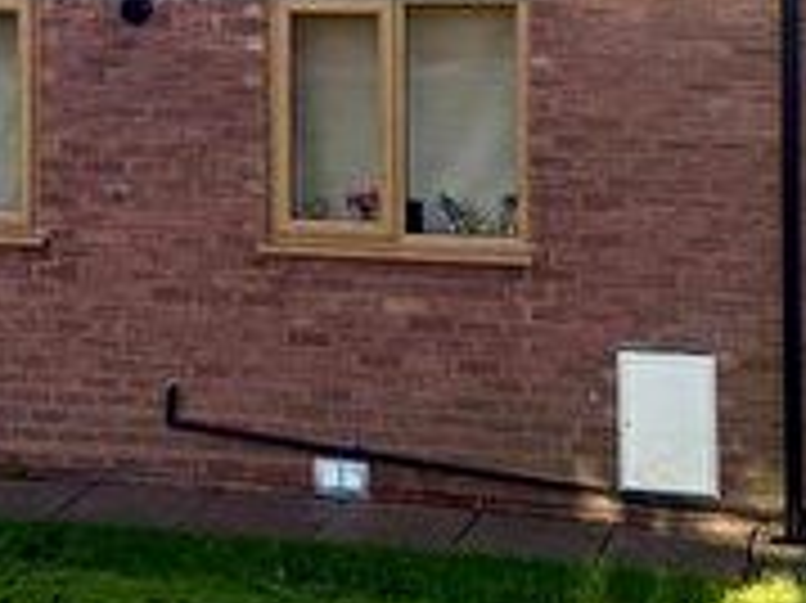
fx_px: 2187
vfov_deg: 15.2
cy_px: -97
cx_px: 378
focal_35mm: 94
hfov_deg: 20.9
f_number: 1.78
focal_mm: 6.76
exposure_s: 1/1812
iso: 100
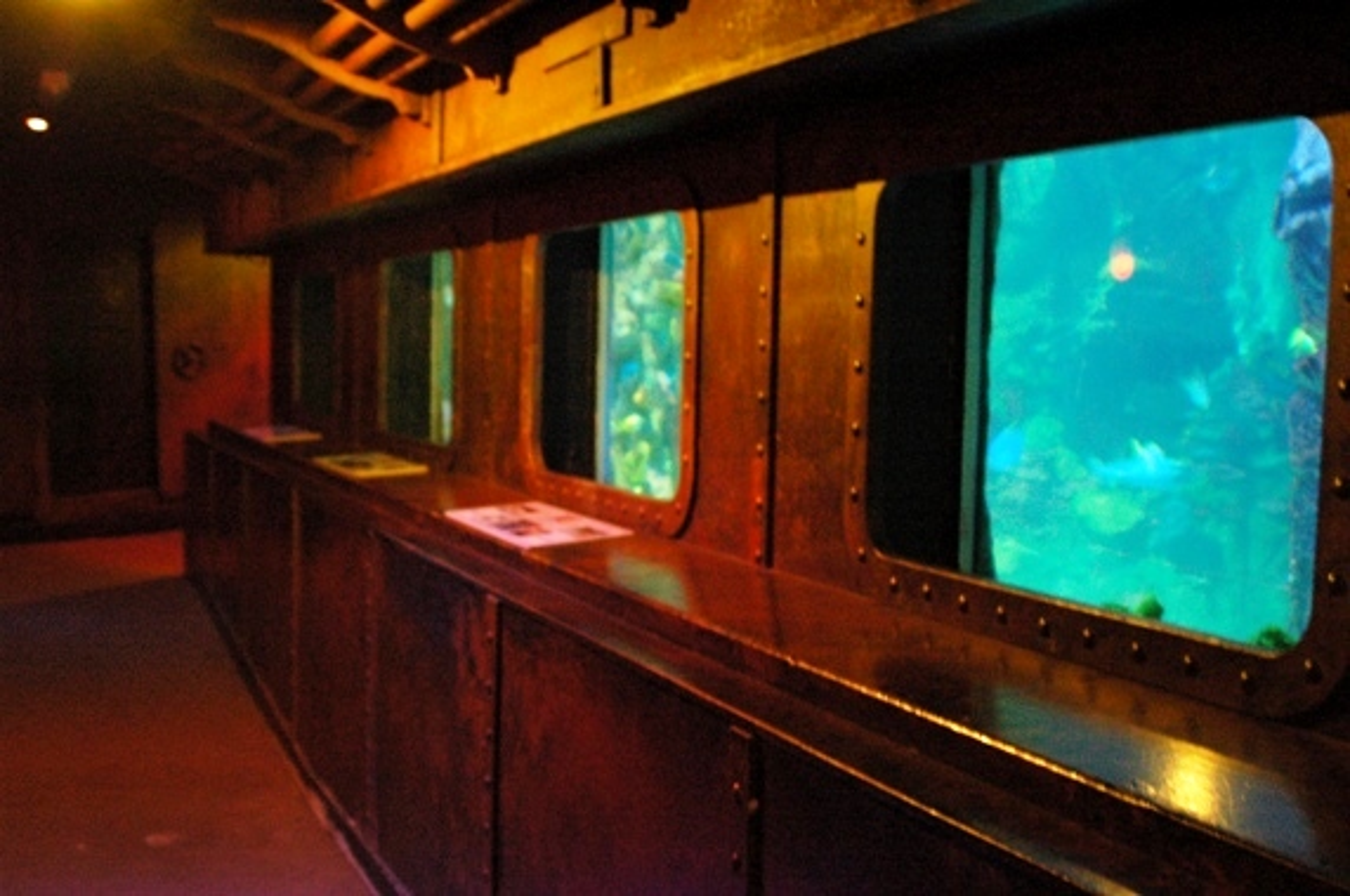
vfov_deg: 31.8
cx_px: 675
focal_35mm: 42
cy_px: 448
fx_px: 1573
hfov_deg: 46.4
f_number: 3.5
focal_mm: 28
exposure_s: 1/4
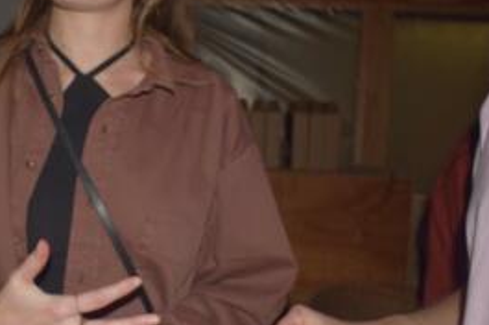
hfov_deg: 38.1
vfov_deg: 26.4
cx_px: 131
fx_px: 692
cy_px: 160
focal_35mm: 51
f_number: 3.5
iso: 1000
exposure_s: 1/60
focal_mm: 18
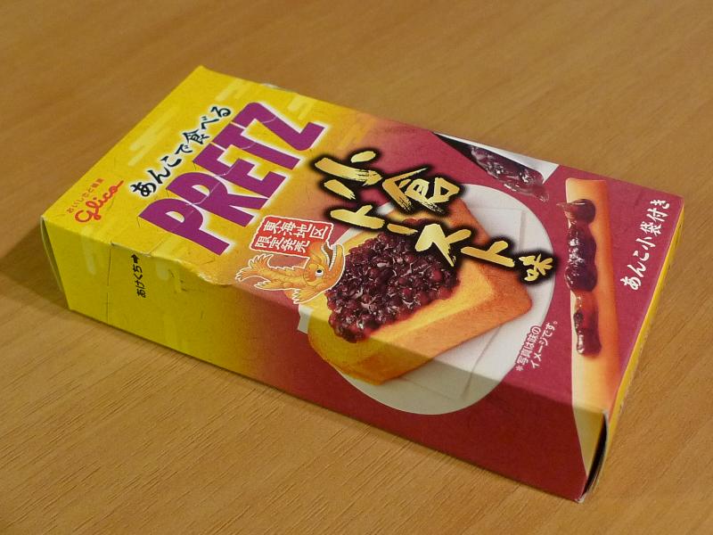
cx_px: 356
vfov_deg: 30.9
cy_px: 268
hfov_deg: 40.4
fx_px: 968
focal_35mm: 47
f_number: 2.5
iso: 400
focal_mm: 5.4
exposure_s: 1/30
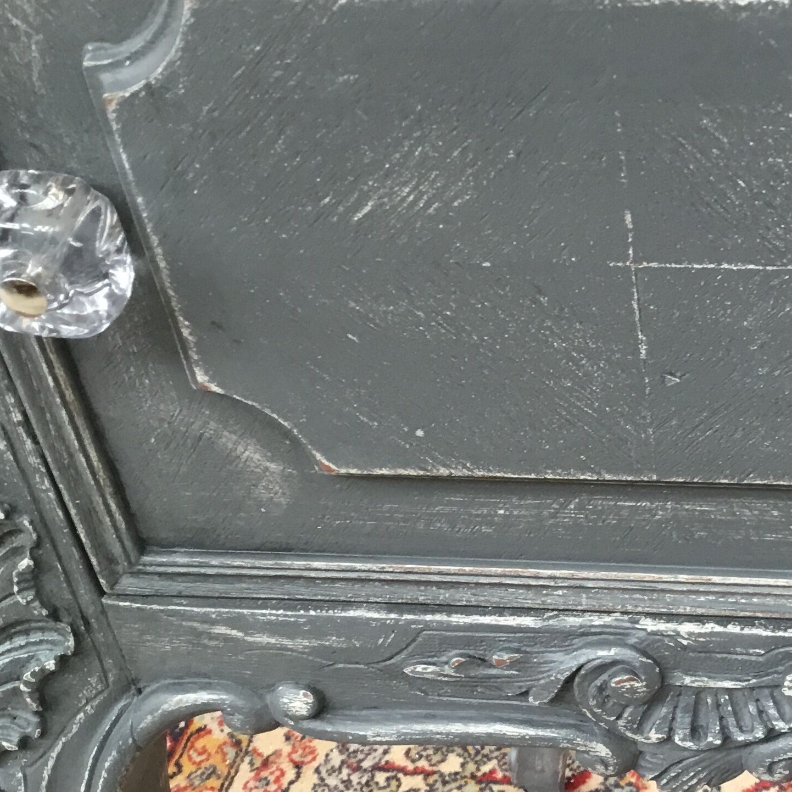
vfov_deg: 27.5
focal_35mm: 62
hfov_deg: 26.5
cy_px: 545
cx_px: 754
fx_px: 1605
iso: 100
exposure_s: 1/33
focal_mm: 3.3
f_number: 2.4
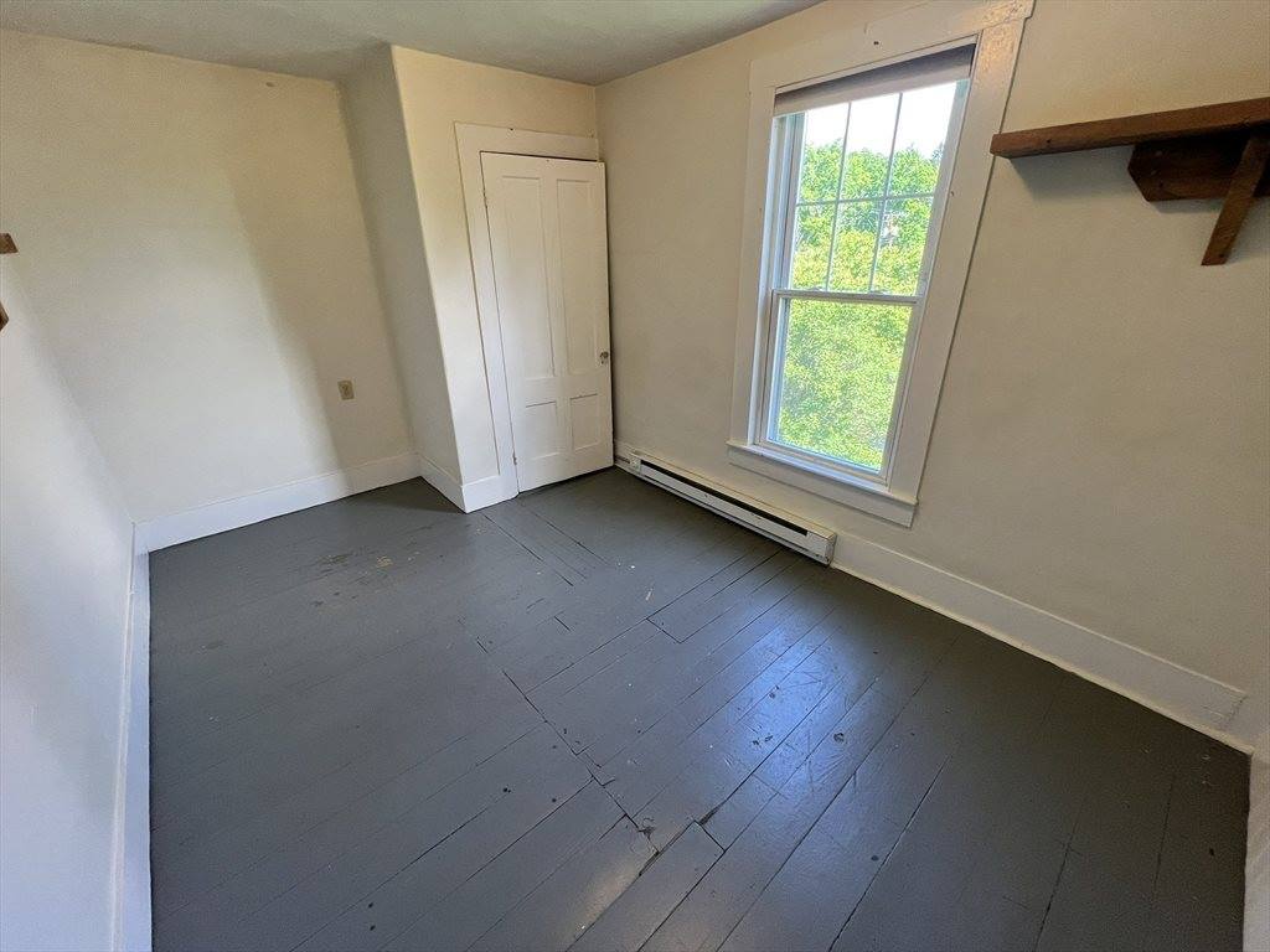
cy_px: 476
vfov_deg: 89.9
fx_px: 477
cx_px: 635
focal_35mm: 13
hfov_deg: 106.2
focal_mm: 1.57
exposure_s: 1/120
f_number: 1.8
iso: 160
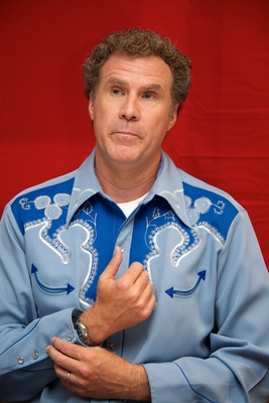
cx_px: 134
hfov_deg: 12.2
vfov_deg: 18.3
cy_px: 202
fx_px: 1254
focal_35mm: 112
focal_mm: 112
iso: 640
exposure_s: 1/60
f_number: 5.3
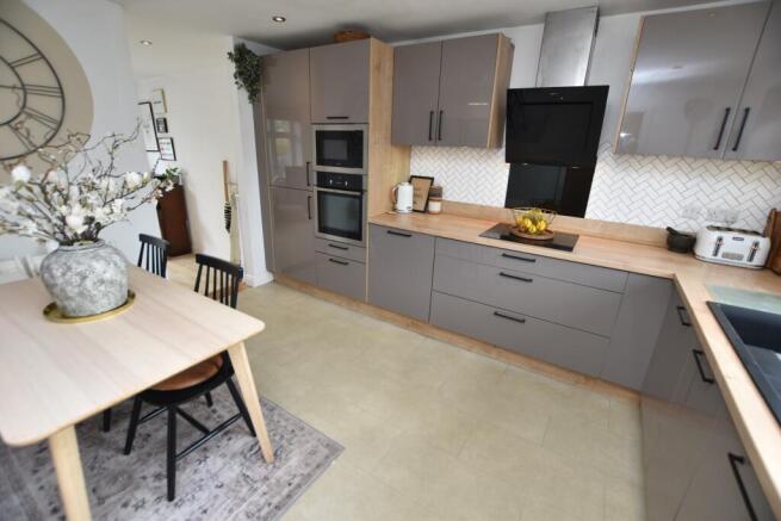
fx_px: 325
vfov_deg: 77.4
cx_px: 390
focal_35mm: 15
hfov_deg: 100.4
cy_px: 260
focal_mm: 10
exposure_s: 1/30
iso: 100
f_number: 3.5
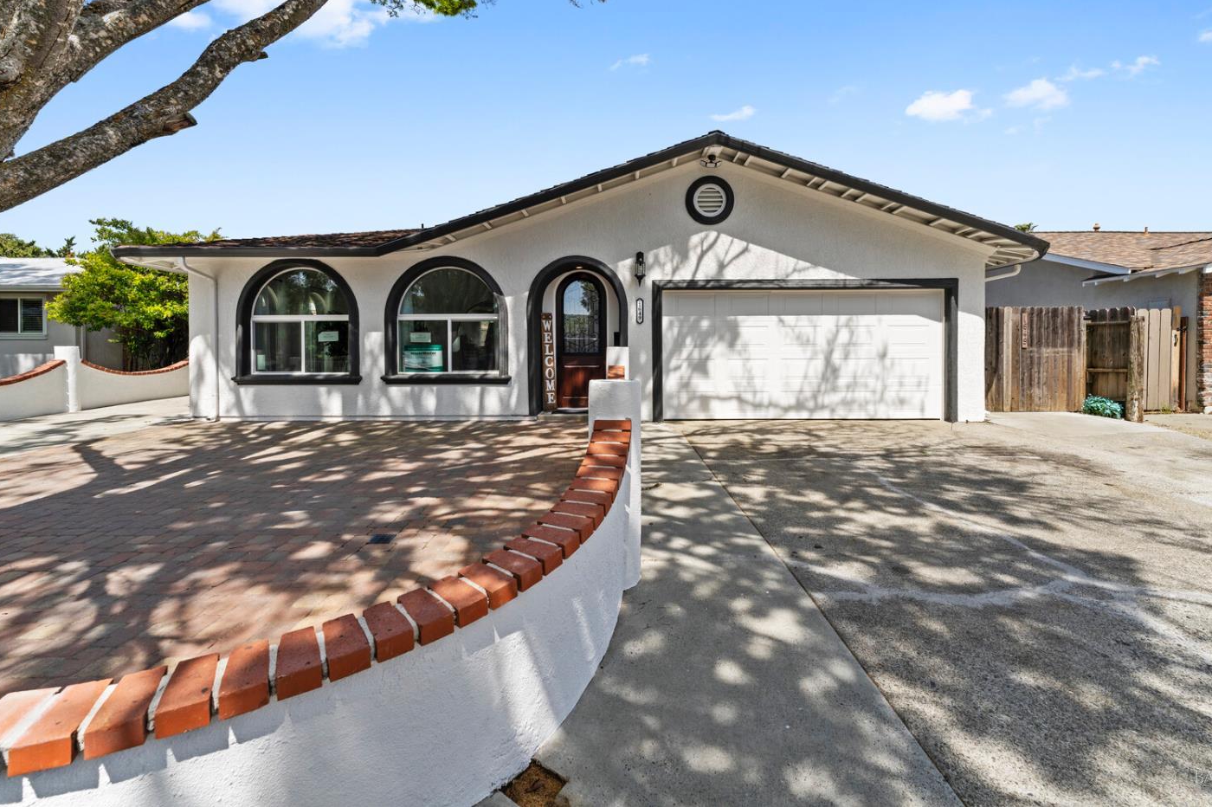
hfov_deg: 100.4
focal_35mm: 15
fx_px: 505
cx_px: 616
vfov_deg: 77.2
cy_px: 375
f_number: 7.1
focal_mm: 14
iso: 200
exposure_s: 1/640
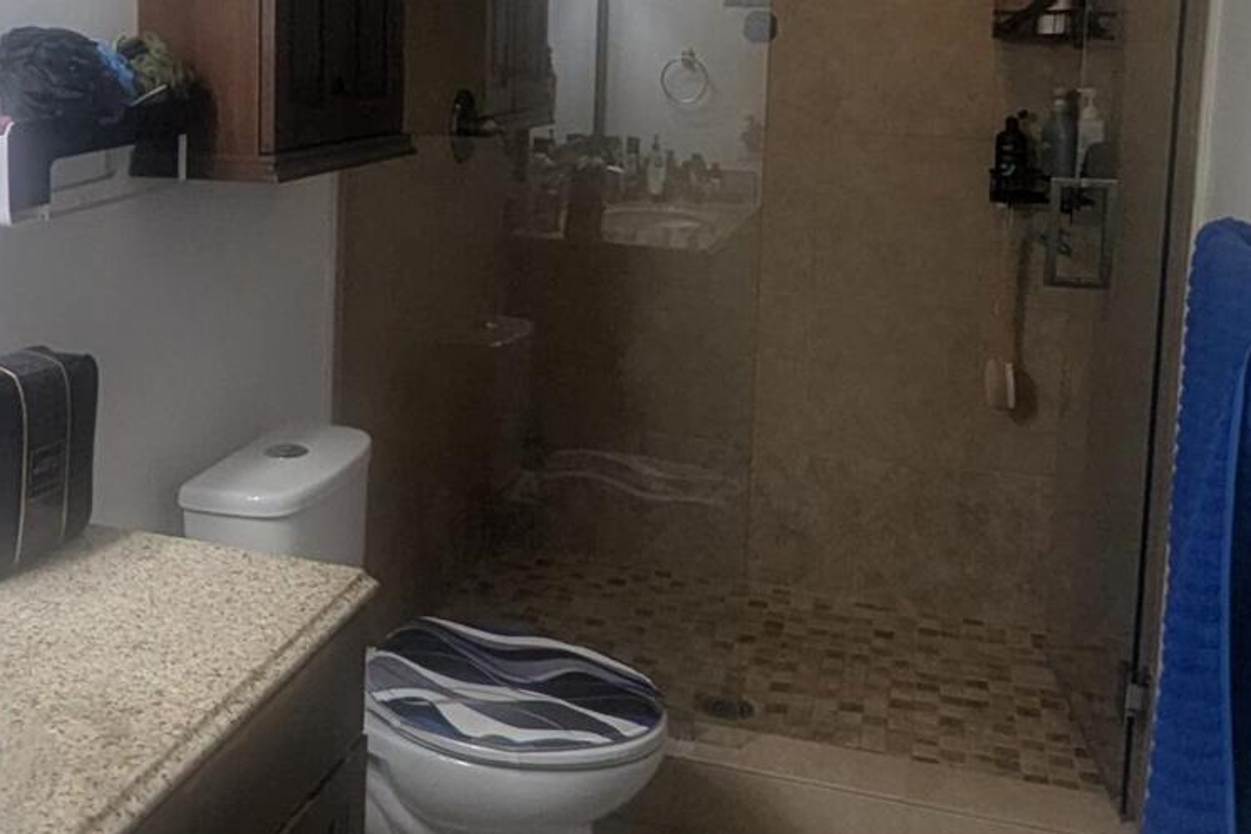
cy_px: 161
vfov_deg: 34.8
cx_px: 434
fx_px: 1286
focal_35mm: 37
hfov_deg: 51.1
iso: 74
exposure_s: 1/120
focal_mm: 1.95
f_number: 2.2
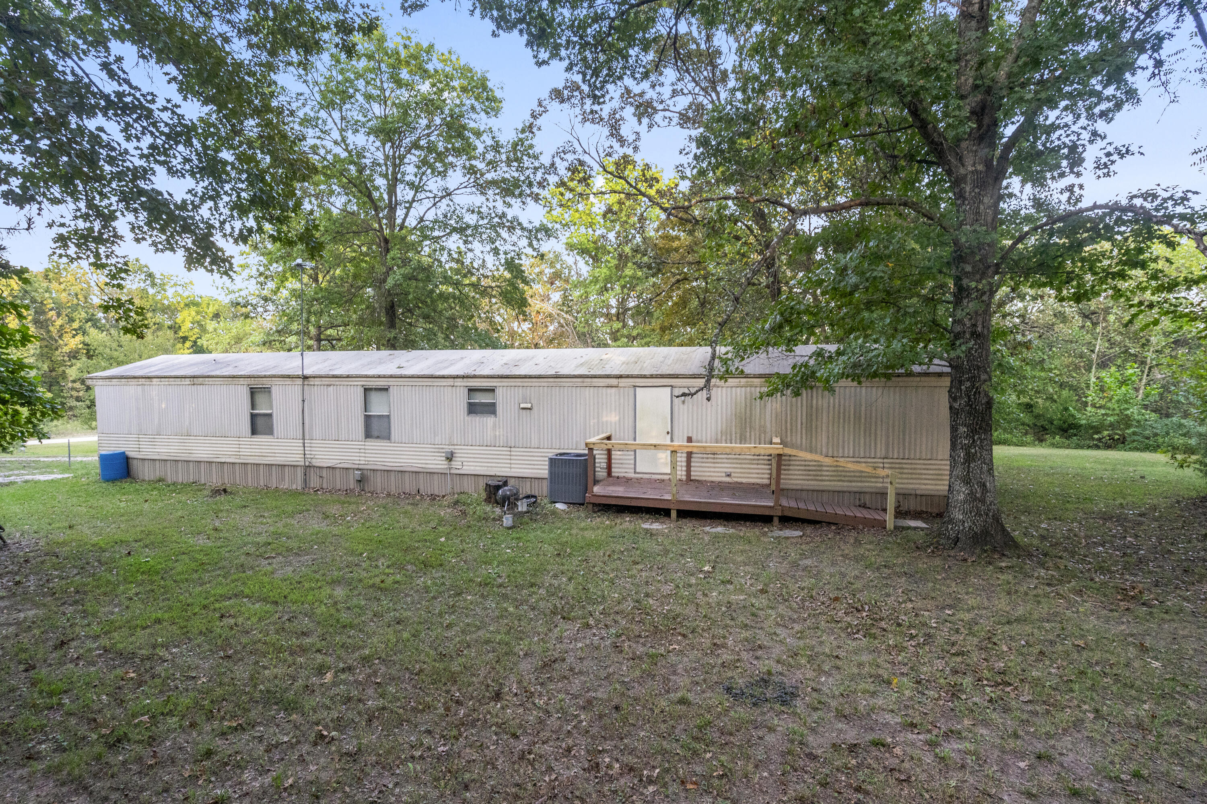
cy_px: 402
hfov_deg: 96.7
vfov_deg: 73.7
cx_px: 604
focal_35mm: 16
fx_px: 536
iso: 2500
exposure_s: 1/125
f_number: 9
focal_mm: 16
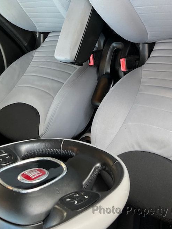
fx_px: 358
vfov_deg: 32.3
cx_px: 131
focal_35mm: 54
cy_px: -7
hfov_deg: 26.7
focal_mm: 5.7
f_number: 1.5
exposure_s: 1/121
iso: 80
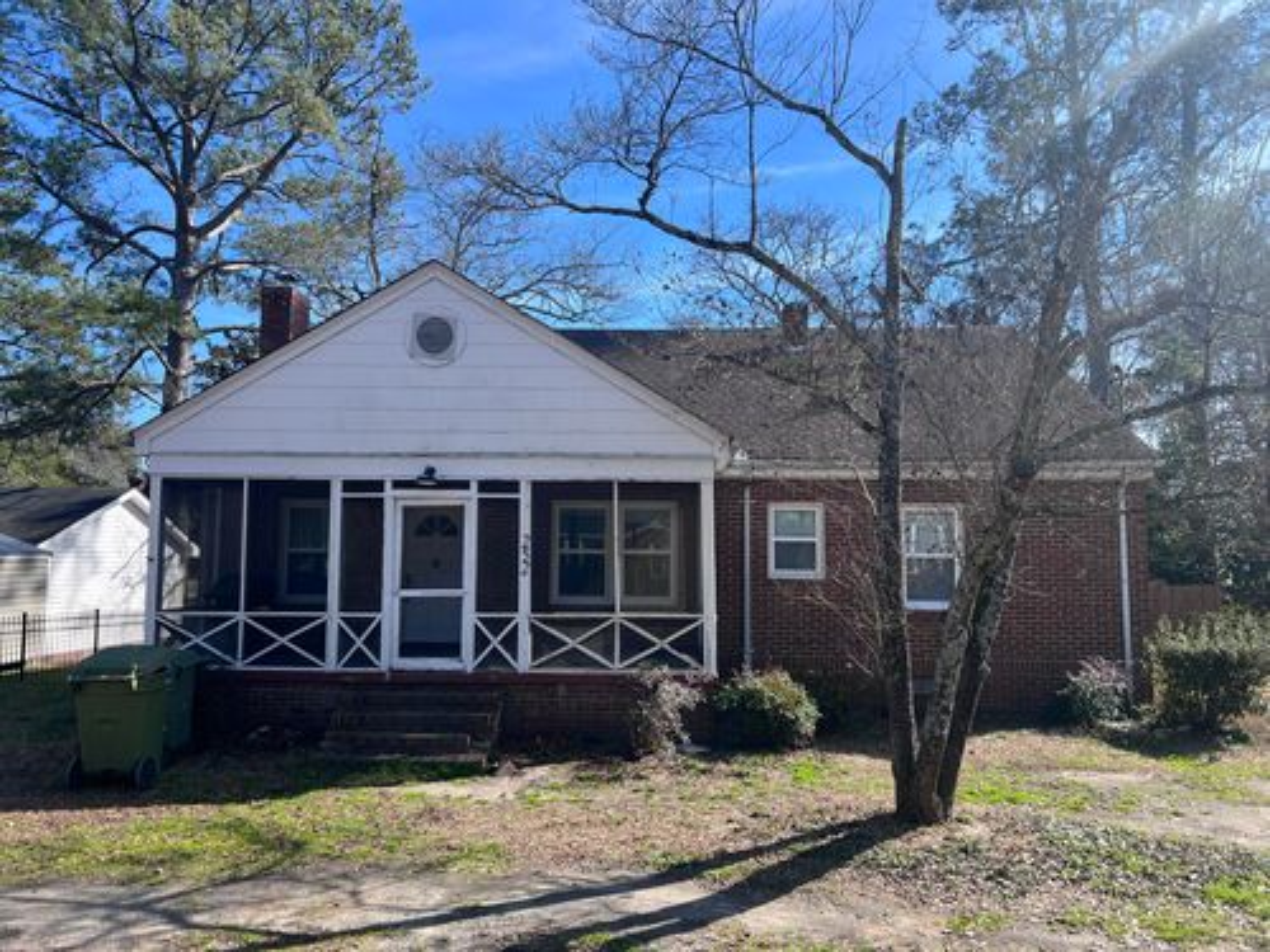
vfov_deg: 53.1
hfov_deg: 67.3
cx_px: 635
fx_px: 954
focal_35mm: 26
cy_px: 476
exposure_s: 1/1901
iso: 50
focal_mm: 5.7
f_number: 1.5
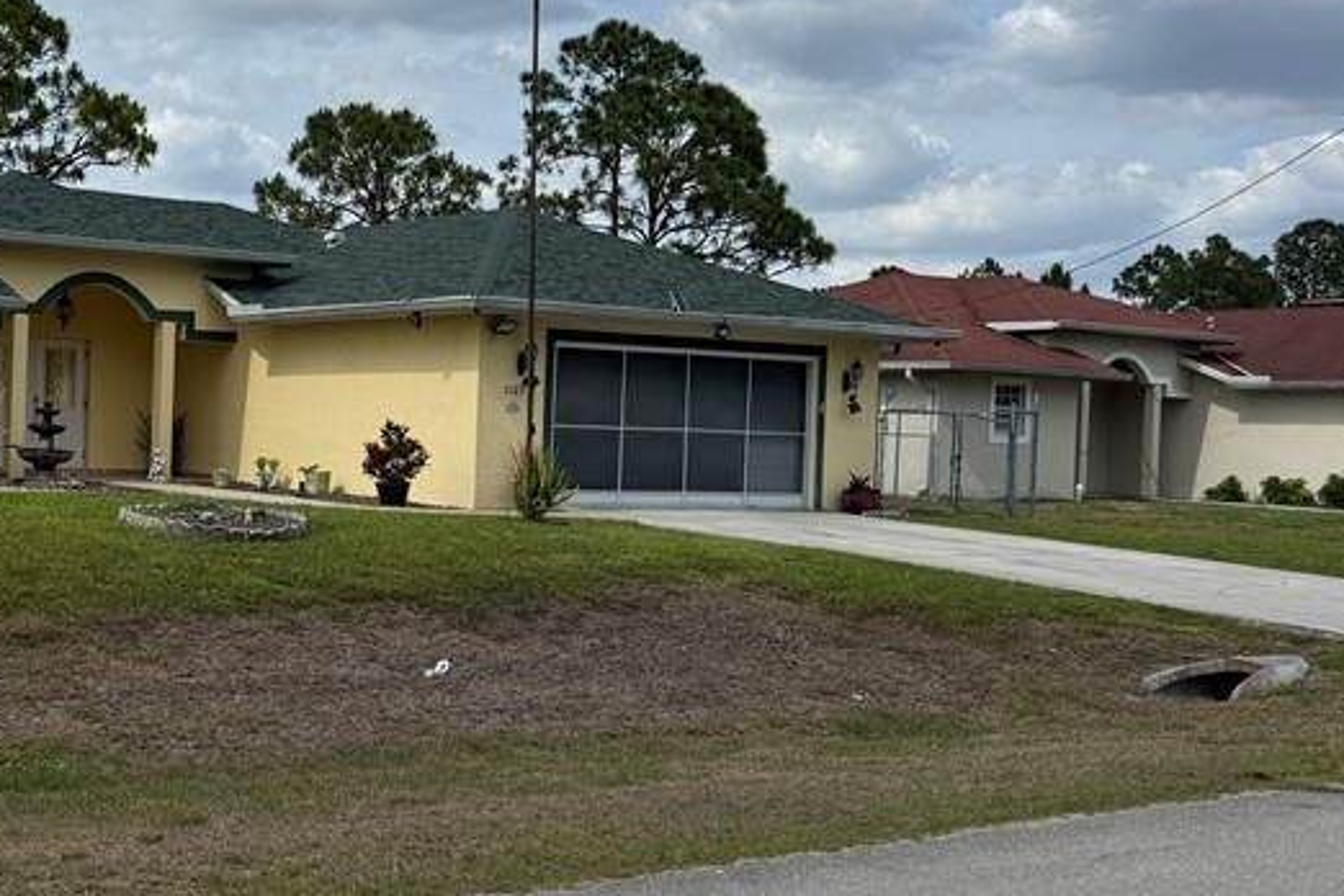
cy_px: 443
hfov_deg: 37.6
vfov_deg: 27.5
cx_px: 126
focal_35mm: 49
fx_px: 1829
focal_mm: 6.76
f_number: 1.78
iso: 80
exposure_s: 1/7092
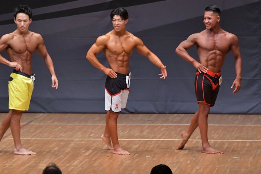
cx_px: 131
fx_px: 2000
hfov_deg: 7.5
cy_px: 86
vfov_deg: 5.0
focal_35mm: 276
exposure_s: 1/400
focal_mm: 170
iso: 6400
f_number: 5.6
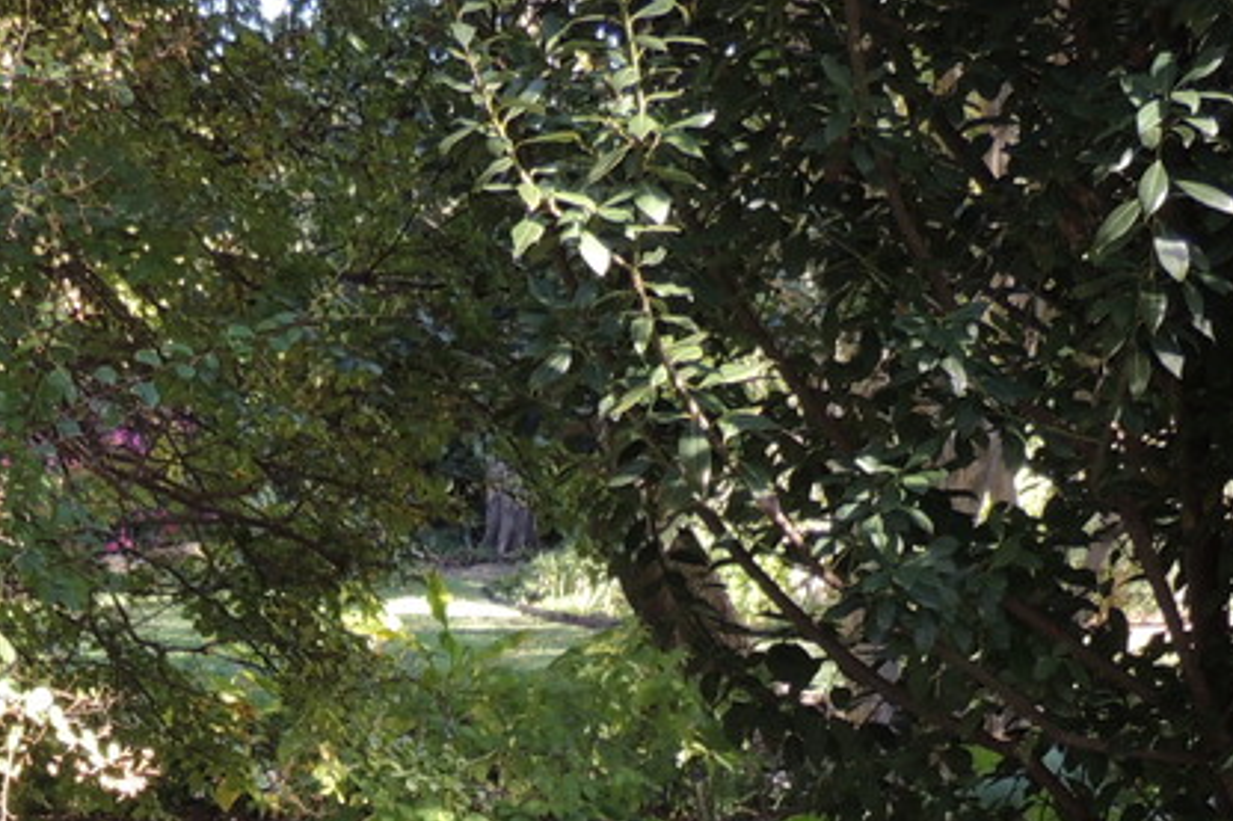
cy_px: 1346
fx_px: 4382
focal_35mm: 128
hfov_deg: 15.8
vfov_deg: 10.2
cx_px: 92
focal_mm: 7.1
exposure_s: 1/50
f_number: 3.3
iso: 100
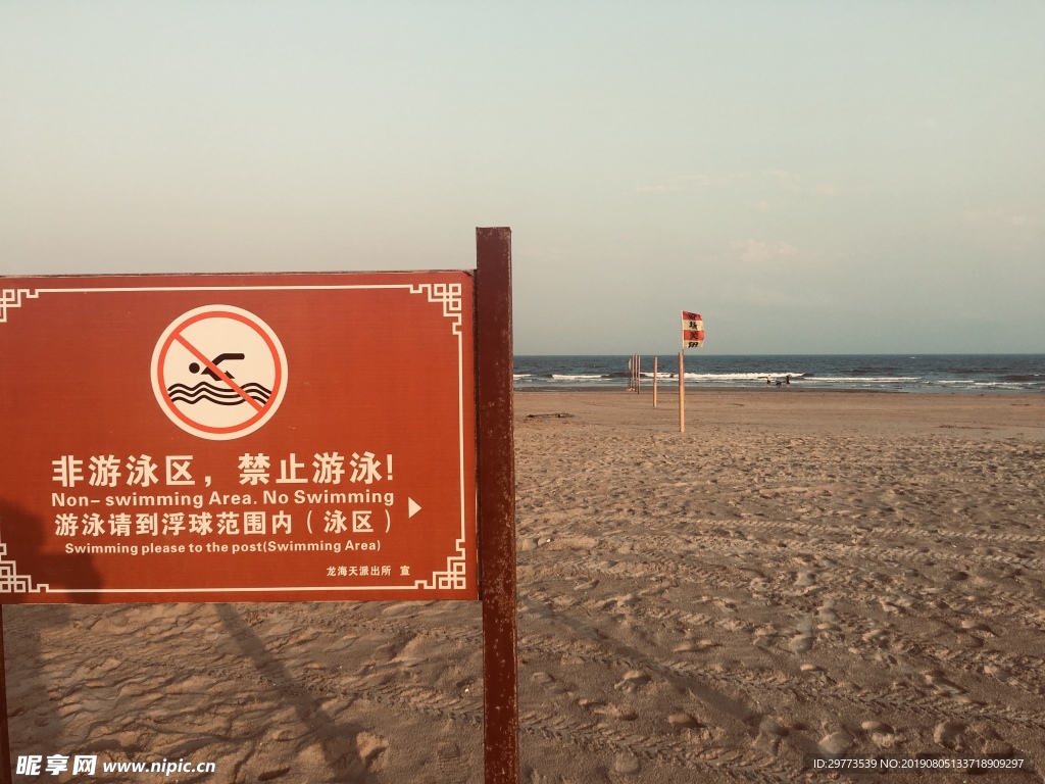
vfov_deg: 48.2
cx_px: 522
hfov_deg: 61.7
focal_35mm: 29
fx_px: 875
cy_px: 392
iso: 25
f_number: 2.2
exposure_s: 1/668
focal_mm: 4.15
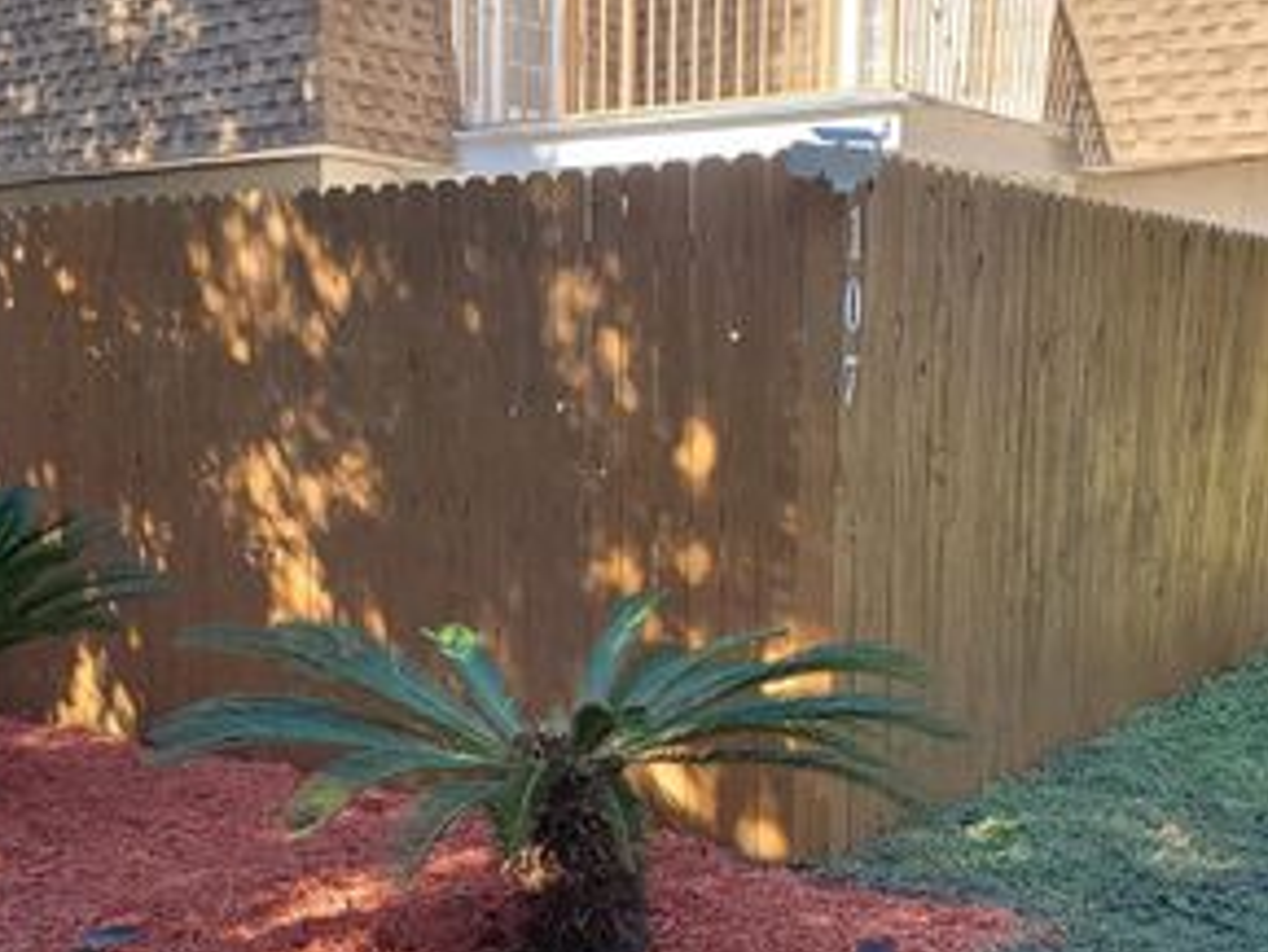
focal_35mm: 45
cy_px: 608
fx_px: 1649
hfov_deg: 42.0
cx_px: 548
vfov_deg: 32.0
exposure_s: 1/262
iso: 50
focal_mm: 4.3
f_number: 2.4
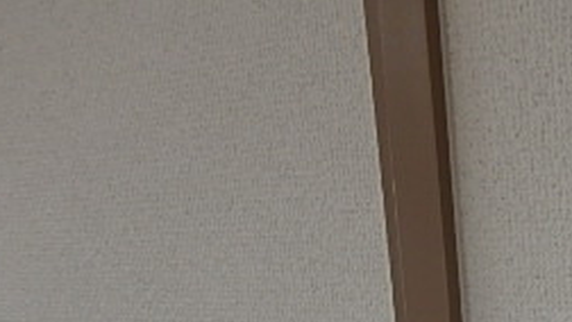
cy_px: 524
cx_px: 697
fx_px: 880
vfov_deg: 17.9
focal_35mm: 58
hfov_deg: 30.3
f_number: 3.5
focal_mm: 3.7
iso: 125
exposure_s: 1/80
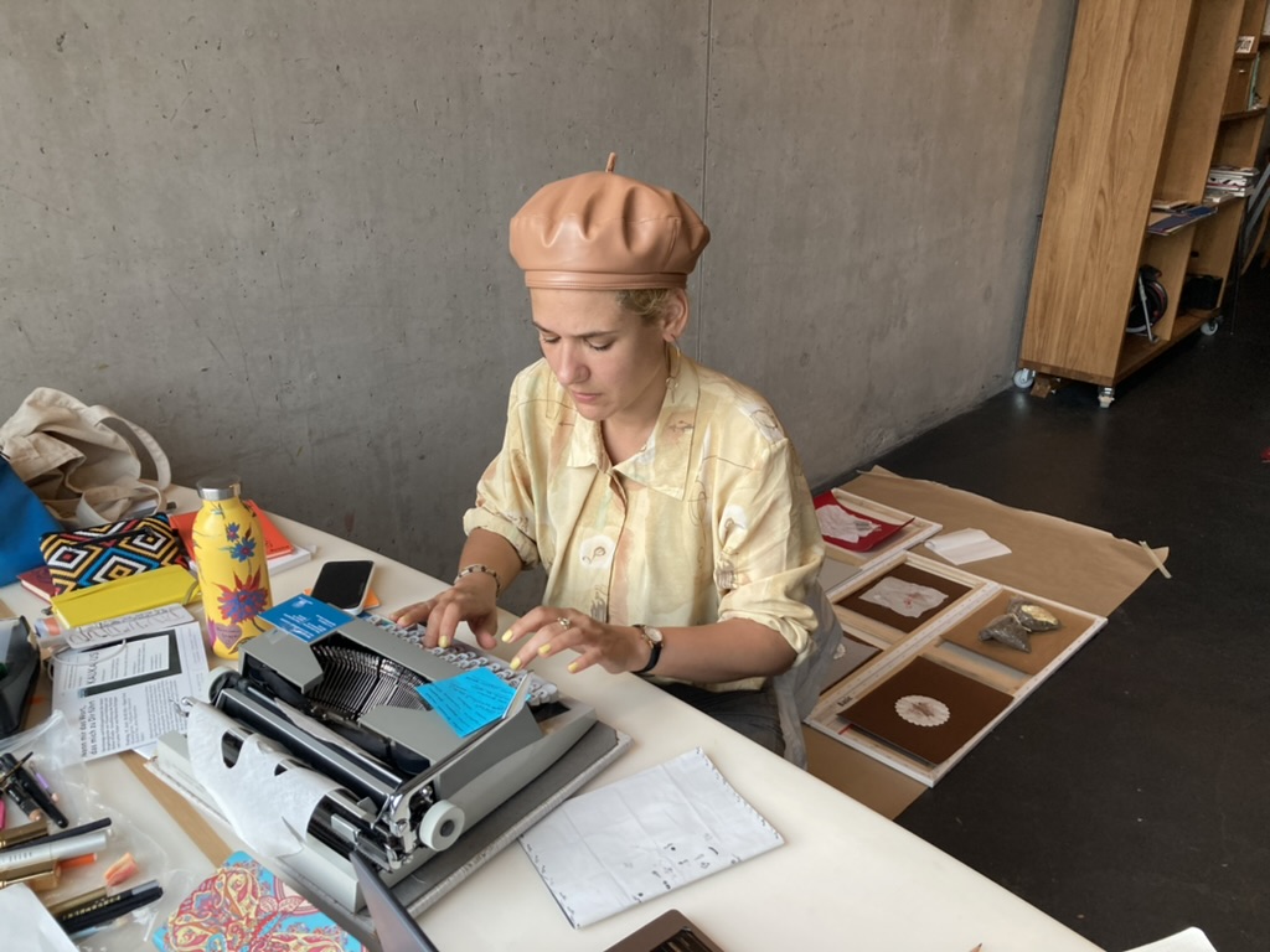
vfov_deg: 49.7
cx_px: 635
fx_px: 1027
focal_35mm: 28
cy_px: 476
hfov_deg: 63.4
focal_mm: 3.99
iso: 80
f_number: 1.8
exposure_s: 1/50
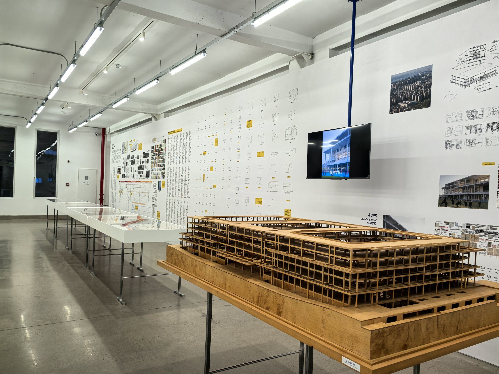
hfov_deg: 65.3
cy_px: 187
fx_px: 389
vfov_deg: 51.4
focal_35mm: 27
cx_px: 250
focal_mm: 5.75
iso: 80
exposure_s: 1/100
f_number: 2
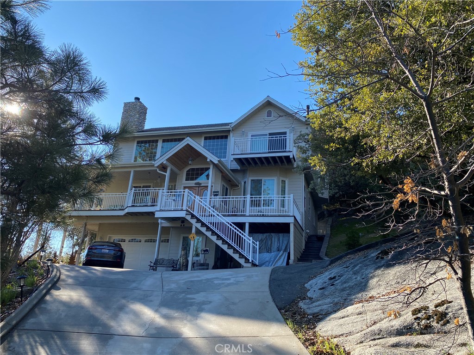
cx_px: 237
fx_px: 356
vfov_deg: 53.1
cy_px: 178
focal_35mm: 26
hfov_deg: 67.3
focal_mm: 4.25
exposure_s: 1/1232
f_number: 1.8
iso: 32
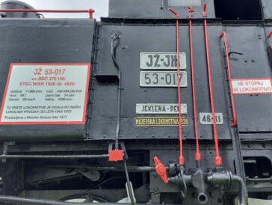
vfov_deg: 55.0
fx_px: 197
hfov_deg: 69.3
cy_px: 104
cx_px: 136
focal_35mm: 25
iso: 32
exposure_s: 1/107
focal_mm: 5.23
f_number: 1.8
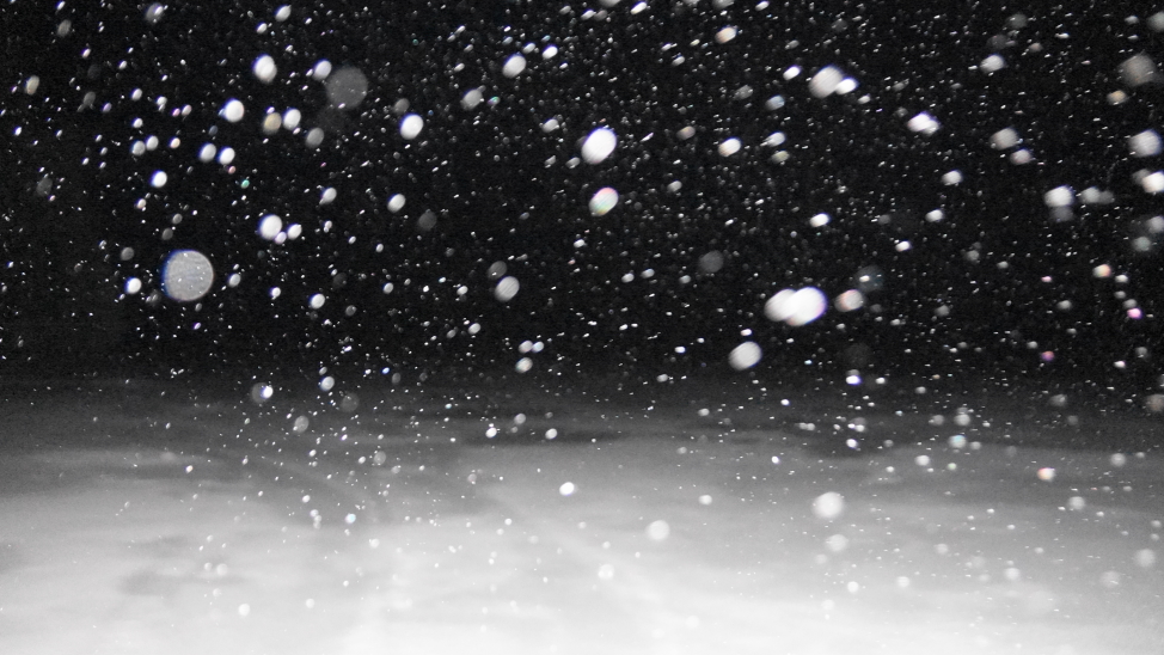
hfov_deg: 66.1
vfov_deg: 40.2
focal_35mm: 29
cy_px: 313
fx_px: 895
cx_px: 595
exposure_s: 1/60
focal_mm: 18
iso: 5000
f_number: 3.5
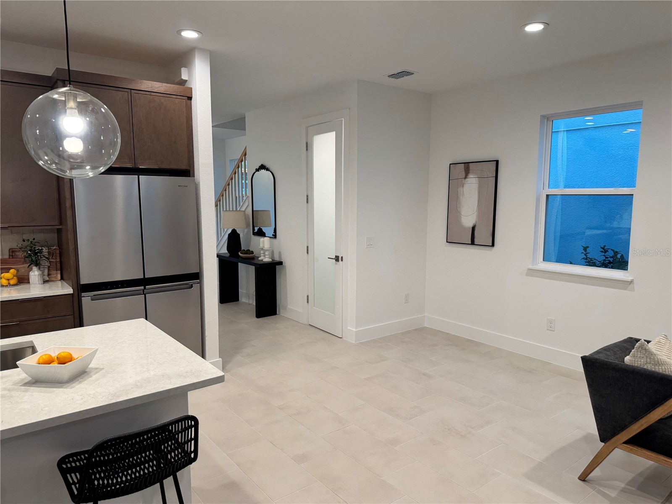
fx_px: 466
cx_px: 336
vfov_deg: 56.8
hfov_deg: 71.6
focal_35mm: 24
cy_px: 252
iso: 160
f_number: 1.78
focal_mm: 6.76
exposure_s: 1/120
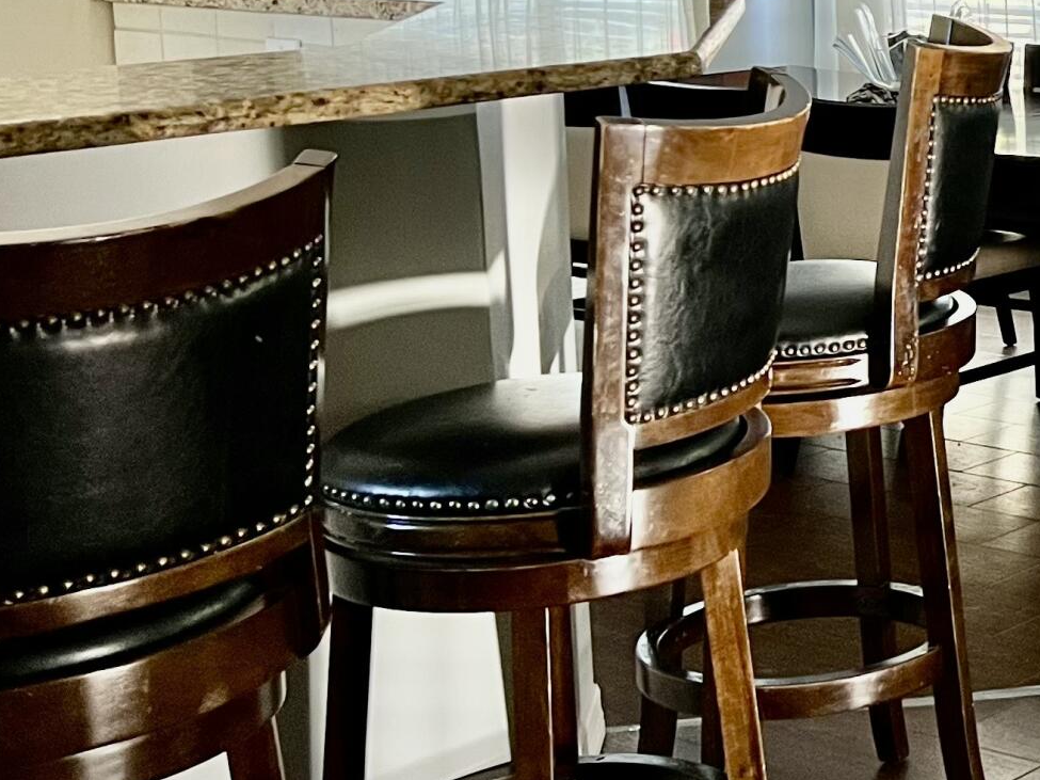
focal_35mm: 80
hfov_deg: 21.3
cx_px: 1475
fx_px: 2403
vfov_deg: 18.2
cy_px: 96
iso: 160
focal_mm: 5.7
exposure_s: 1/60
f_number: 1.5
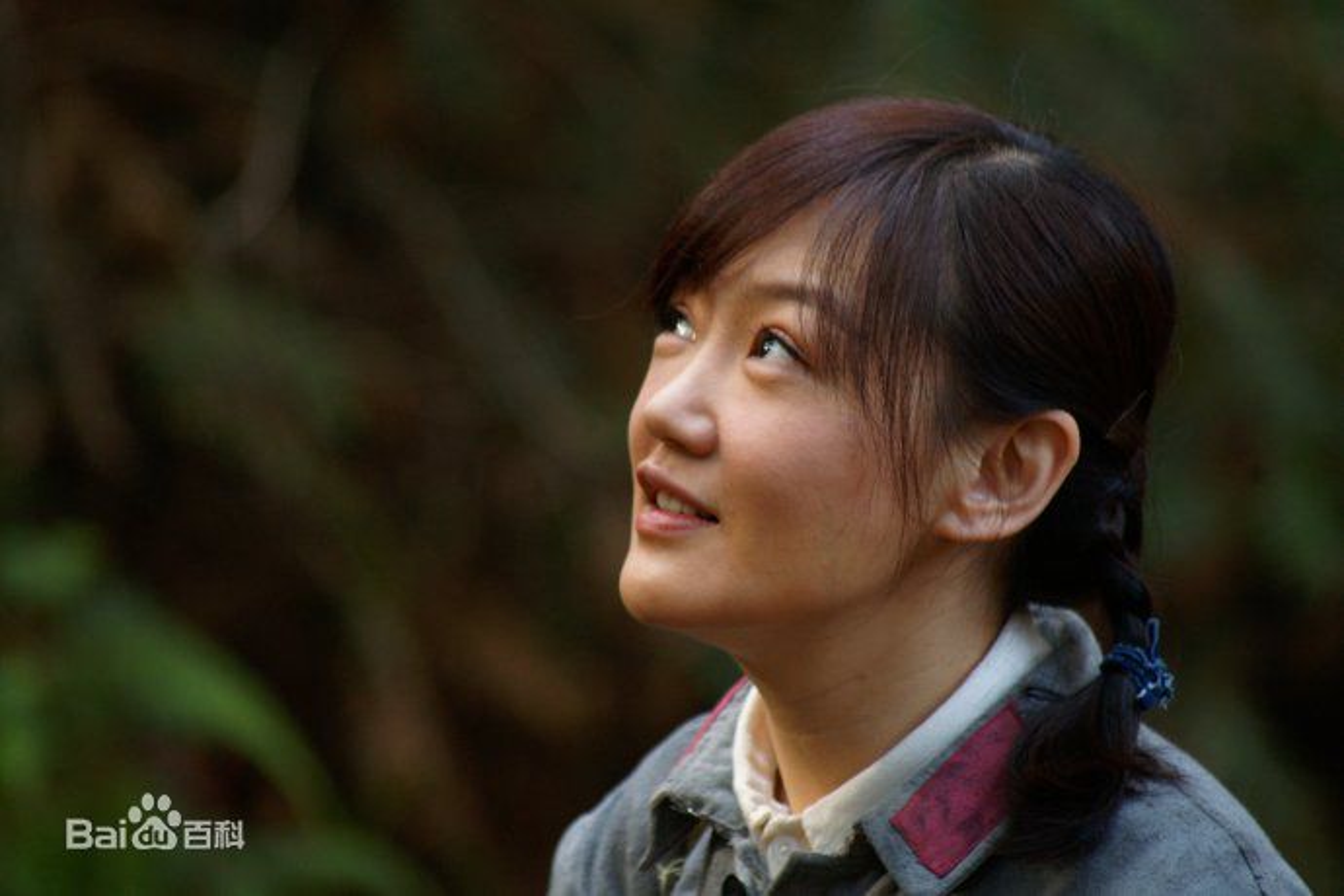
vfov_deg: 3.4
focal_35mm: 400
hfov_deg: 5.2
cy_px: 448
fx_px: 14932
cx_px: 672
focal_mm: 400
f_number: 6.3
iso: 1000
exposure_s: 1/50
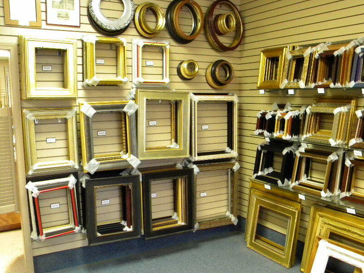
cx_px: 223
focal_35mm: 35
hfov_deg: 52.2
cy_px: 128
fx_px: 368
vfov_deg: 40.7
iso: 400
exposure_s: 1/14
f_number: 3.5
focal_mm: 5
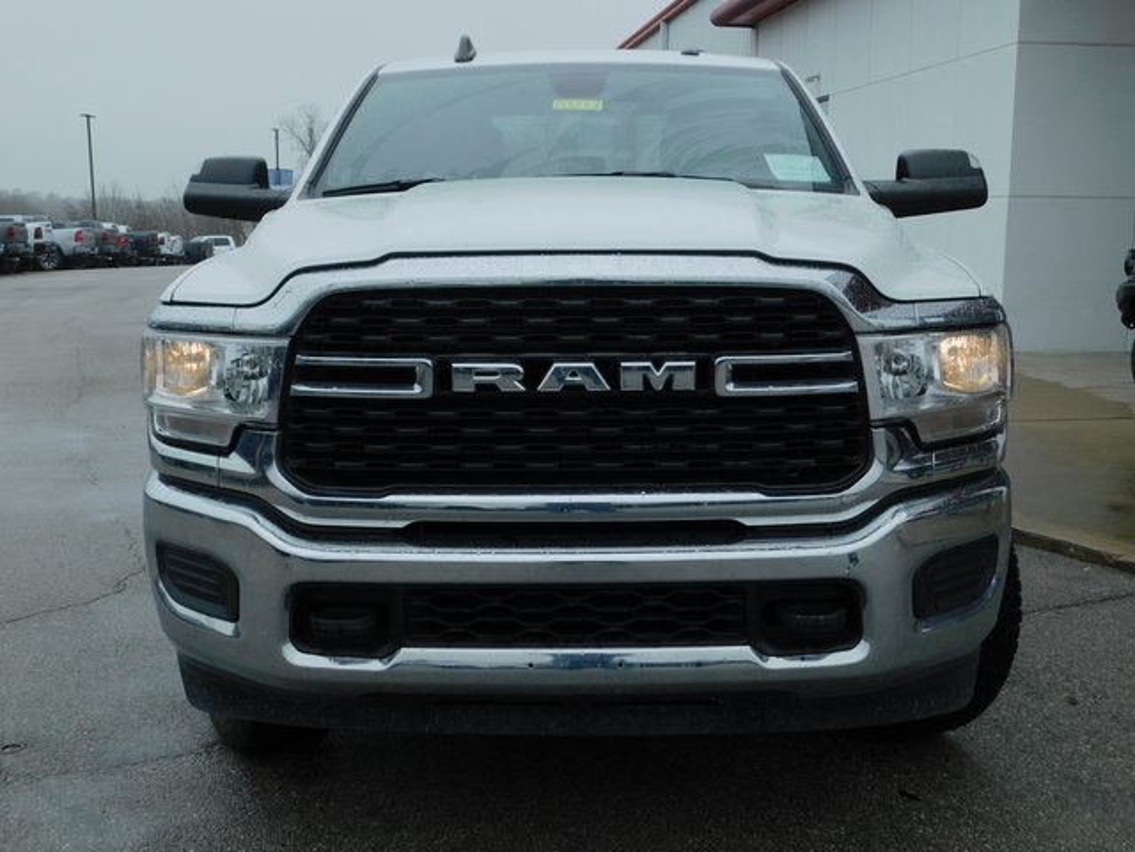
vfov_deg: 36.0
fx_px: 1312
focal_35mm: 40
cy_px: 426
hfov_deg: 46.8
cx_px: 568
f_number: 3.6
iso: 125
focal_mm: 7.1
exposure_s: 1/400
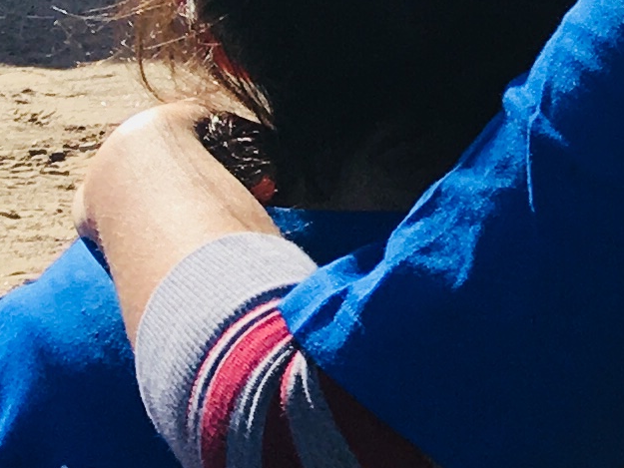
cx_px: 1460
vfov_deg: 7.8
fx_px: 3372
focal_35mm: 187
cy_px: -156
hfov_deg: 9.5
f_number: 2.2
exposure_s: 1/1451
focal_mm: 4.15
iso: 25
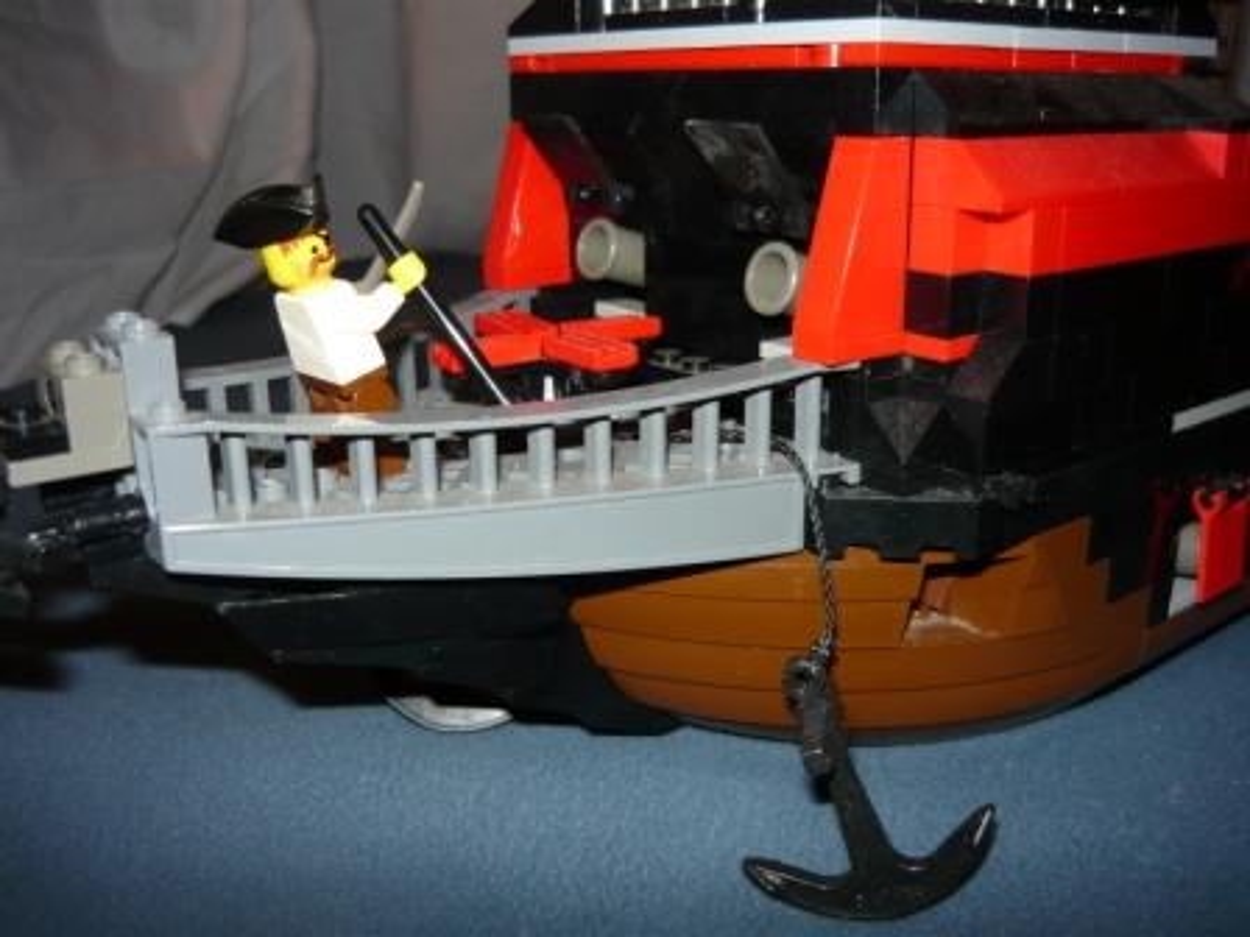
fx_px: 1192
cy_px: 468
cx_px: 625
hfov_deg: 55.4
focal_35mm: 33
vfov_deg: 42.9
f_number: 2.8
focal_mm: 5.5
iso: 100
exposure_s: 1/30
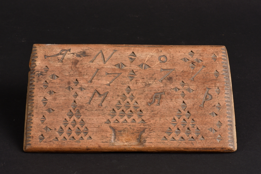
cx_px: 130
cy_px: 87
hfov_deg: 19.4
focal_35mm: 105
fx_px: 761
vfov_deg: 13.1
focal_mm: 105
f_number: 25
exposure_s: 1/60
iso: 400
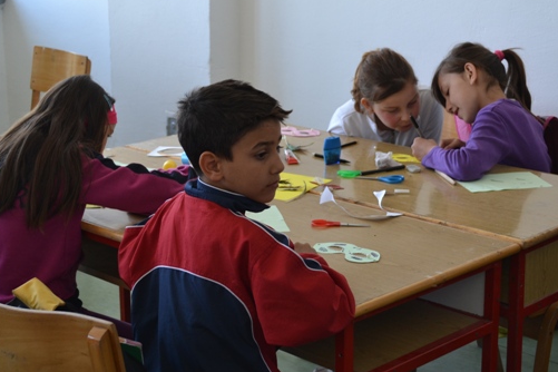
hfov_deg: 29.2
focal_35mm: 69
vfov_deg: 19.7
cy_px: 150
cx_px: 286
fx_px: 1069
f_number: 5
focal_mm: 36
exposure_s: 1/60
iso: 400
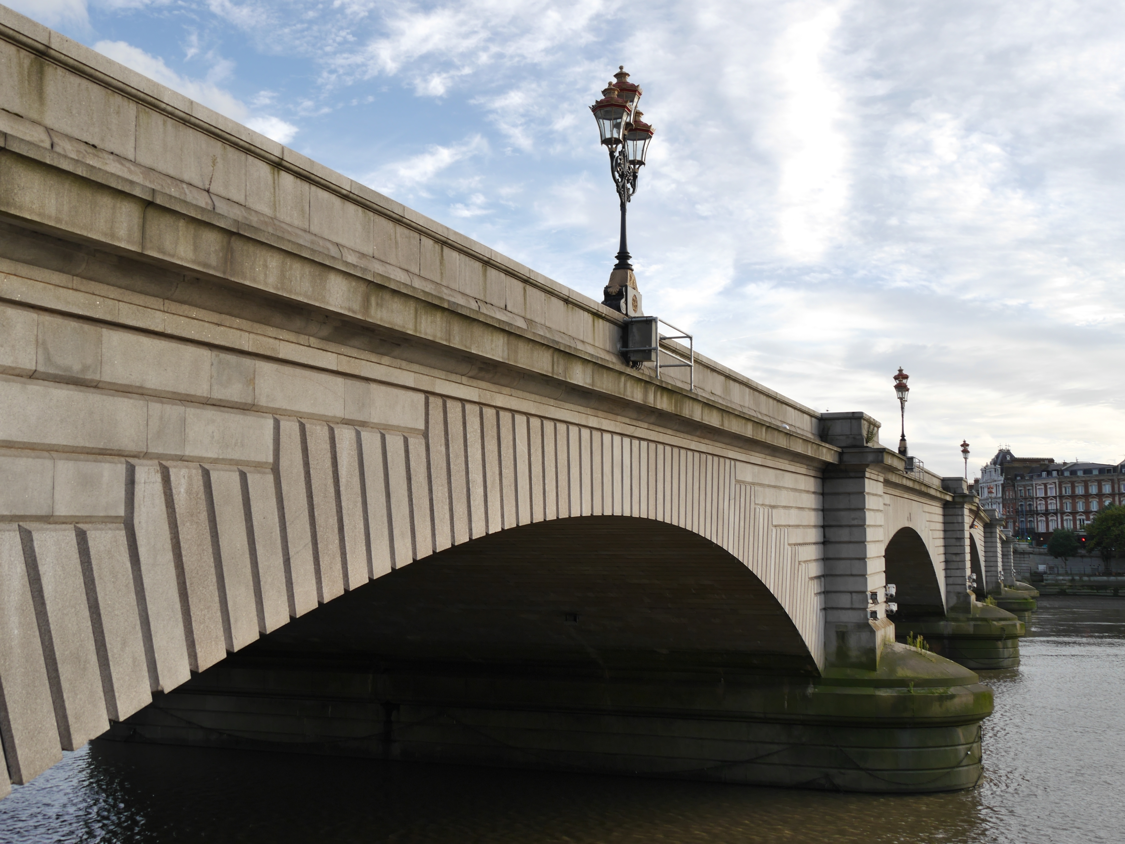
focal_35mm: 38
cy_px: 422
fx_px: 1235
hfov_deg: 49.0
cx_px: 562
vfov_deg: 37.7
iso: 160
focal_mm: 19
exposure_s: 1/200
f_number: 5.6
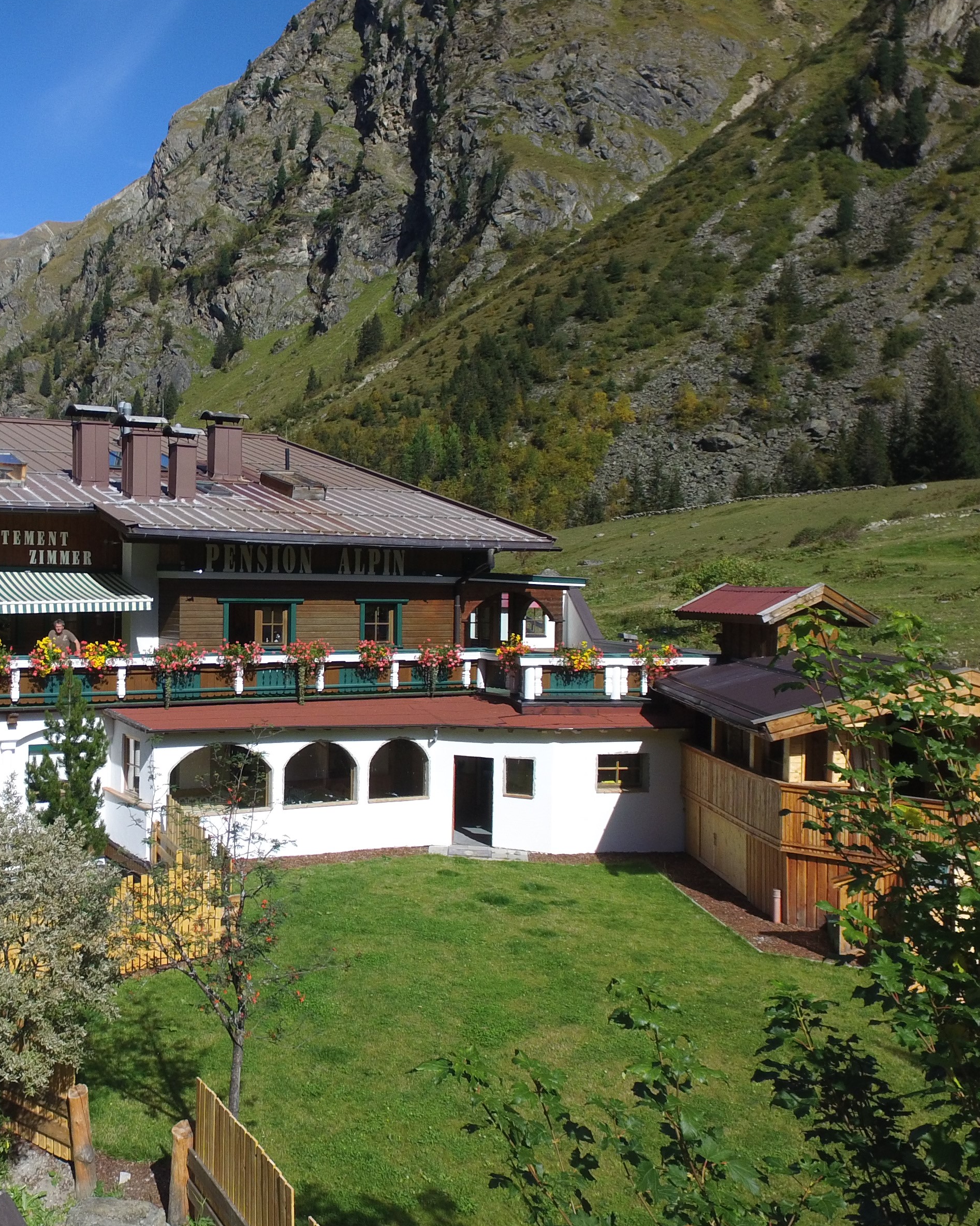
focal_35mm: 33
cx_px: 186
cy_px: 596
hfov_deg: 42.4
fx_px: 1196
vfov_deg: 54.2
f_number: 2.8
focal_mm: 3.61
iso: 100
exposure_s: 1/971
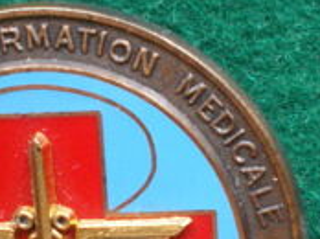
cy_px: 268
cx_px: 204
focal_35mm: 105
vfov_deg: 13.7
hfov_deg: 18.7
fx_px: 969
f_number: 3.1
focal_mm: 6.3
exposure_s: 1/13
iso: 400
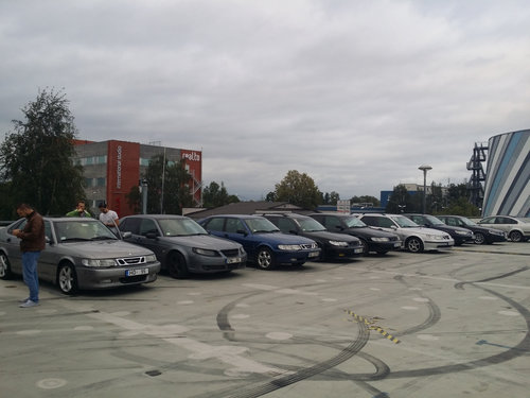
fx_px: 475
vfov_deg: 45.4
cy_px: 199
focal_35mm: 31
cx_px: 265
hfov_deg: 58.4
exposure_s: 1/100
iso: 80
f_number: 2.2
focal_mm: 4.13
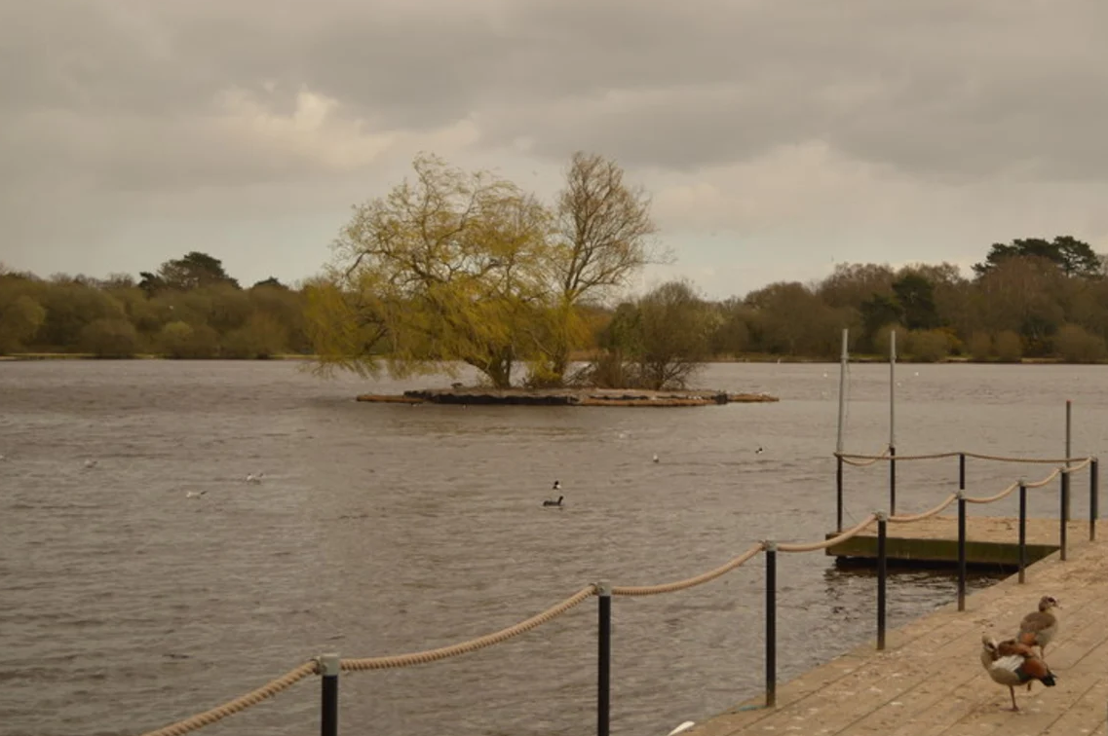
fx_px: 1845
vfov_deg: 22.6
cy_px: 310
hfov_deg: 33.0
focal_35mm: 60
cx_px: 770
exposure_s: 1/800
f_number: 4.5
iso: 100
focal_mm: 28
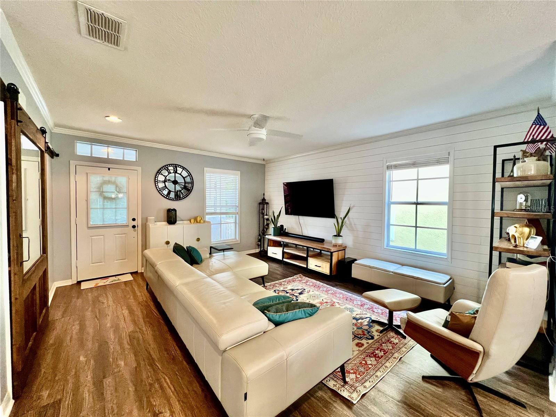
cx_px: 278
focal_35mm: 13
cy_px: 208
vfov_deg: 89.9
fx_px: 209
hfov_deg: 106.2
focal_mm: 1.57
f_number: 1.8
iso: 400
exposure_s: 1/60
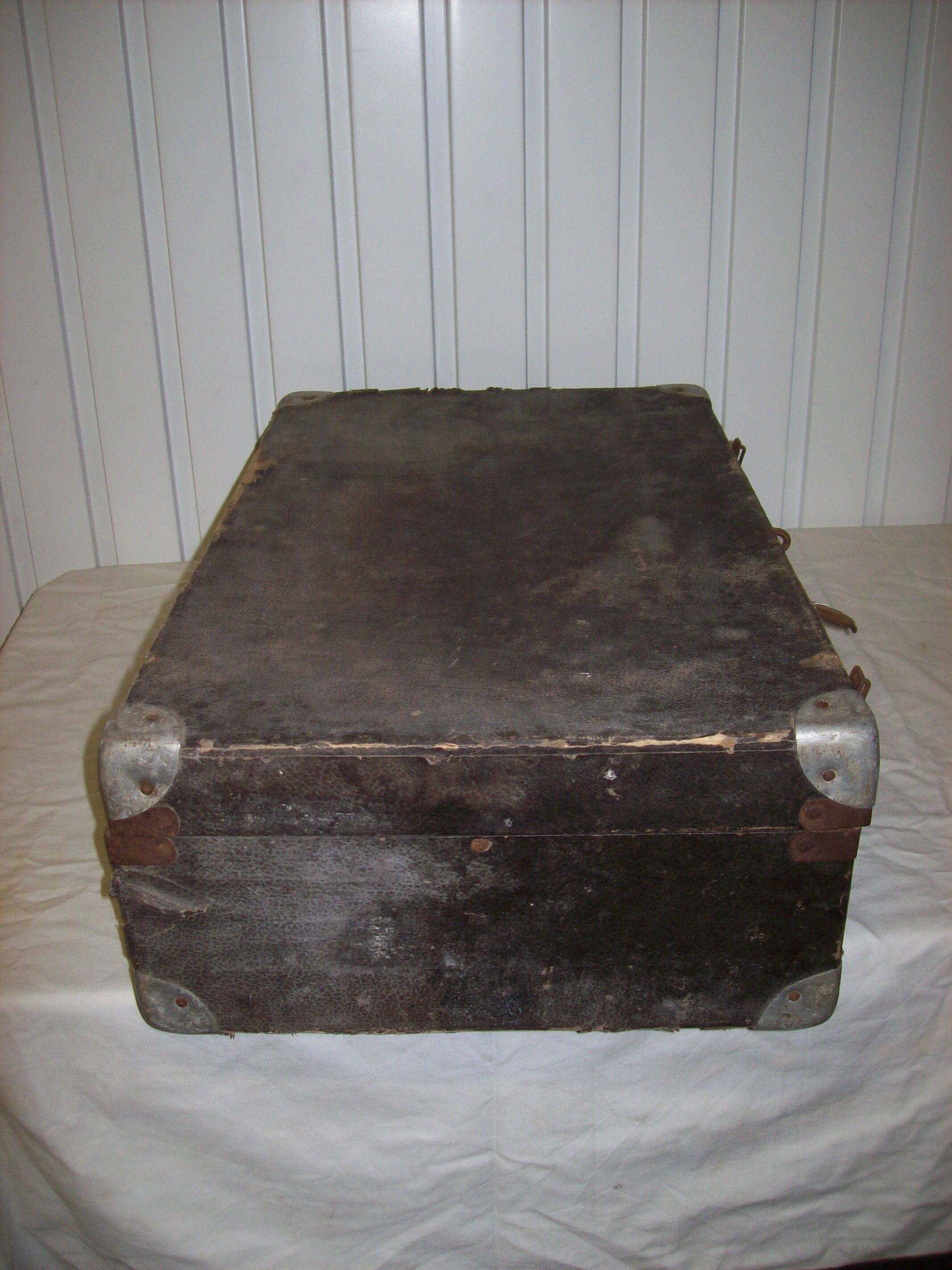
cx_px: 476
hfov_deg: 39.6
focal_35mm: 36
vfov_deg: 51.4
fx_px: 1321
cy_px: 635
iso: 80
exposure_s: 1/64
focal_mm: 6
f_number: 2.7
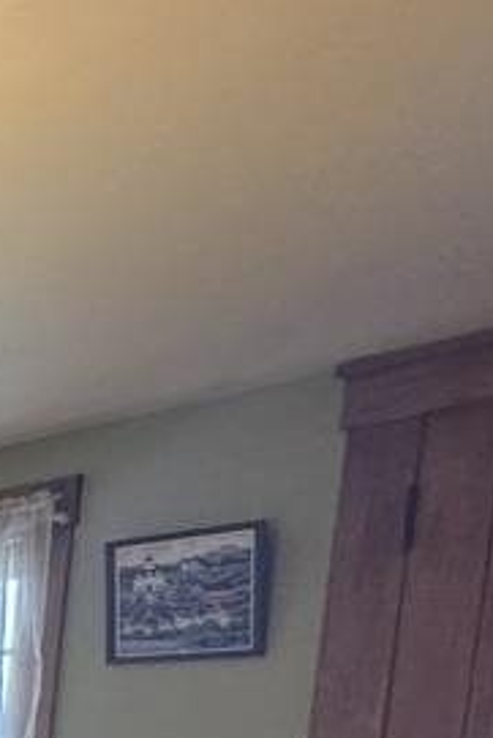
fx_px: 1128
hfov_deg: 12.5
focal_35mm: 55
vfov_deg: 30.6
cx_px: -891
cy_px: 888
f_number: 2.2
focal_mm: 2.22
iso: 500
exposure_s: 1/60
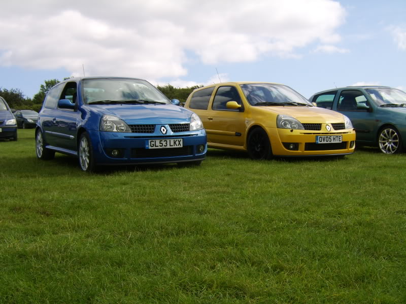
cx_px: 203
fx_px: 446
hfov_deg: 49.0
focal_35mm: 38
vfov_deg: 37.7
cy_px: 152
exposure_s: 1/192
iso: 71
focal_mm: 9.86
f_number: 6.7
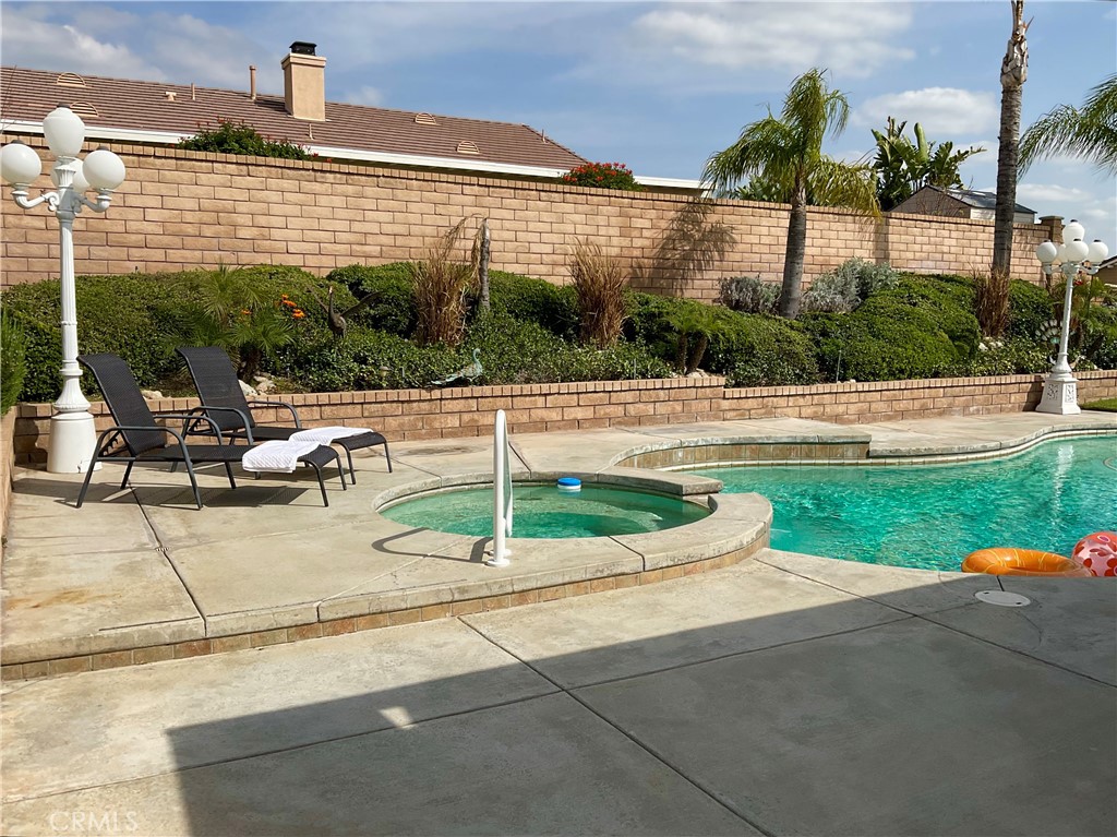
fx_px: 935
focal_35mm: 29
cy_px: 418
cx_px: 558
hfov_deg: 61.7
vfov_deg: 48.2
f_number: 1.8
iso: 20
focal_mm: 3
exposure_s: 1/3125
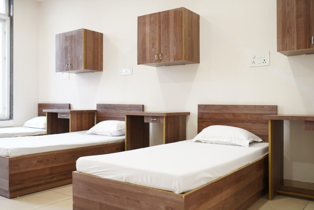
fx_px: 305
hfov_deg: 54.4
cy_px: 105
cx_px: 157
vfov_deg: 37.9
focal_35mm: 35
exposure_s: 1/125
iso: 800
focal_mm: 35
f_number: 2.5
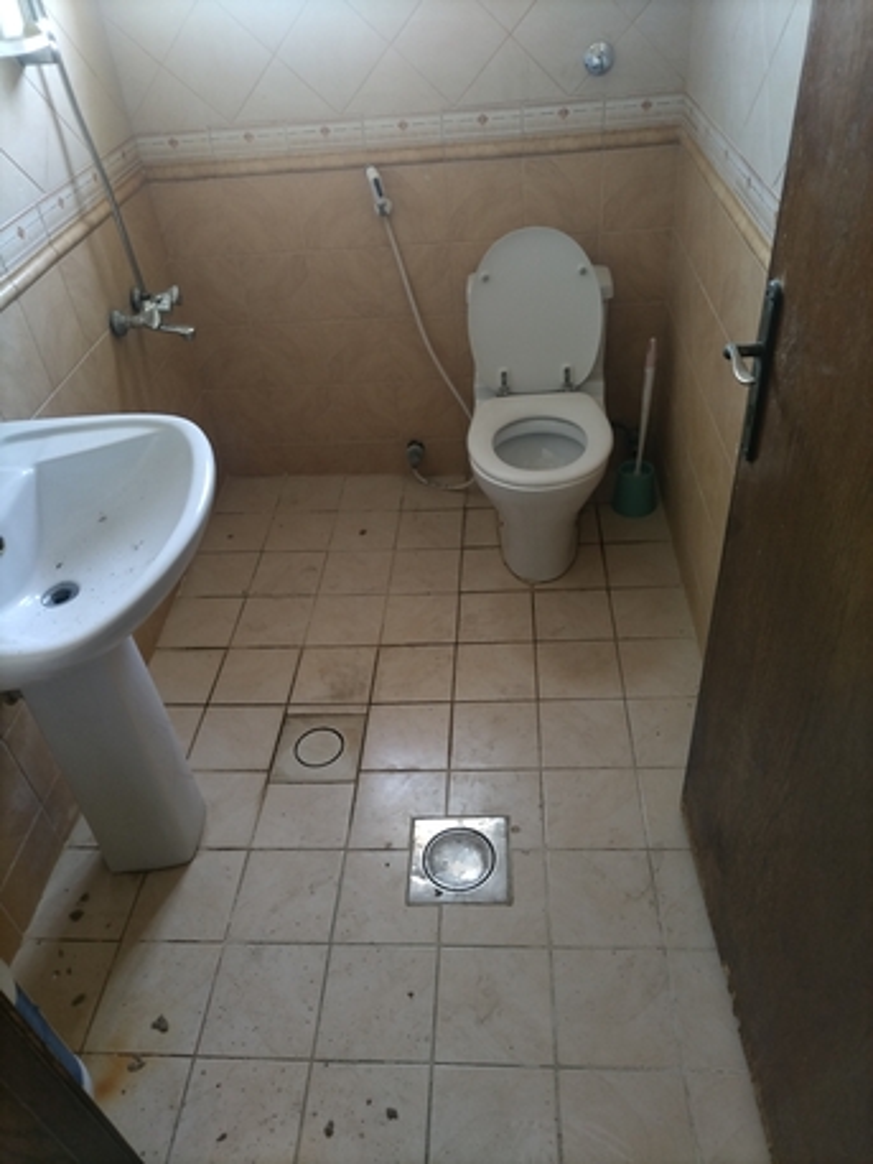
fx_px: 874
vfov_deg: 67.3
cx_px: 436
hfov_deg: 53.1
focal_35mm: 26
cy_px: 582
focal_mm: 4.7
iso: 927
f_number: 1.8
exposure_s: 1/33.3
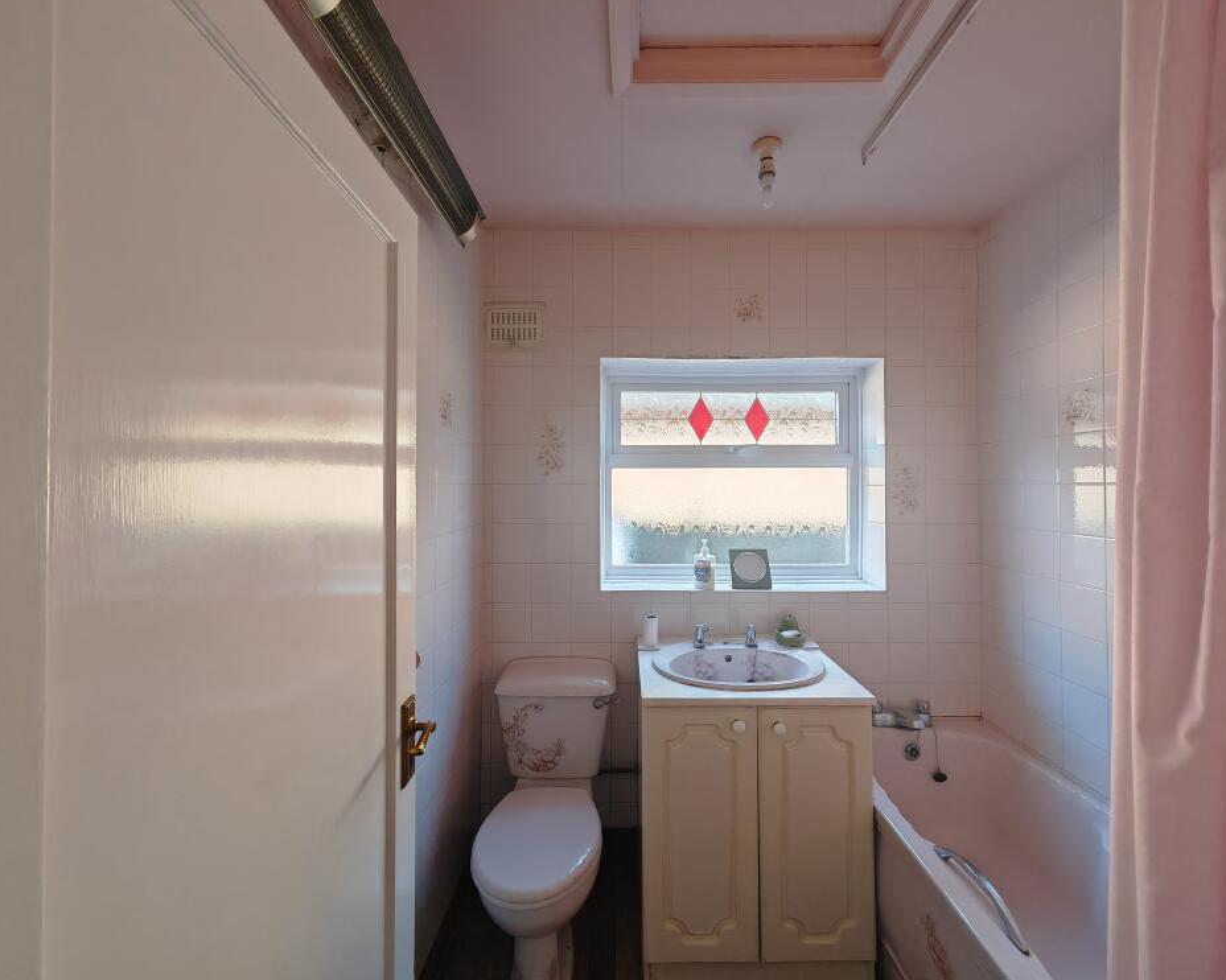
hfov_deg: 100.7
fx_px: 508
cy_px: 474
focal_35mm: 14
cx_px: 629
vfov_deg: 87.9
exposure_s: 1/50
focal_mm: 1.82
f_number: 2
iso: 250
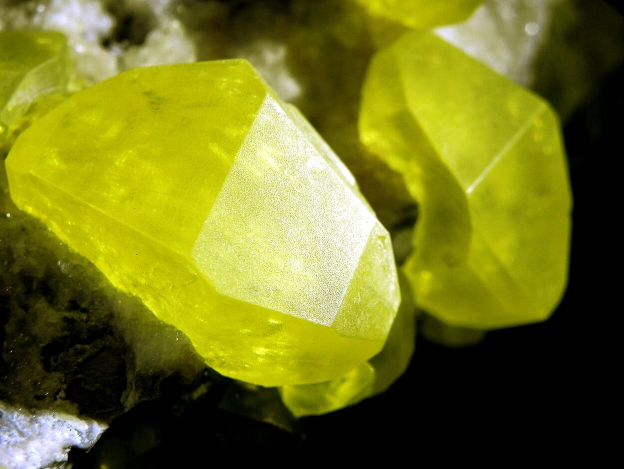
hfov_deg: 26.0
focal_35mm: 75
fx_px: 1352
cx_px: 312
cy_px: 234
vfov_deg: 19.6
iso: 160
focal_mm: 13.4
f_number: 4
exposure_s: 1/87.7
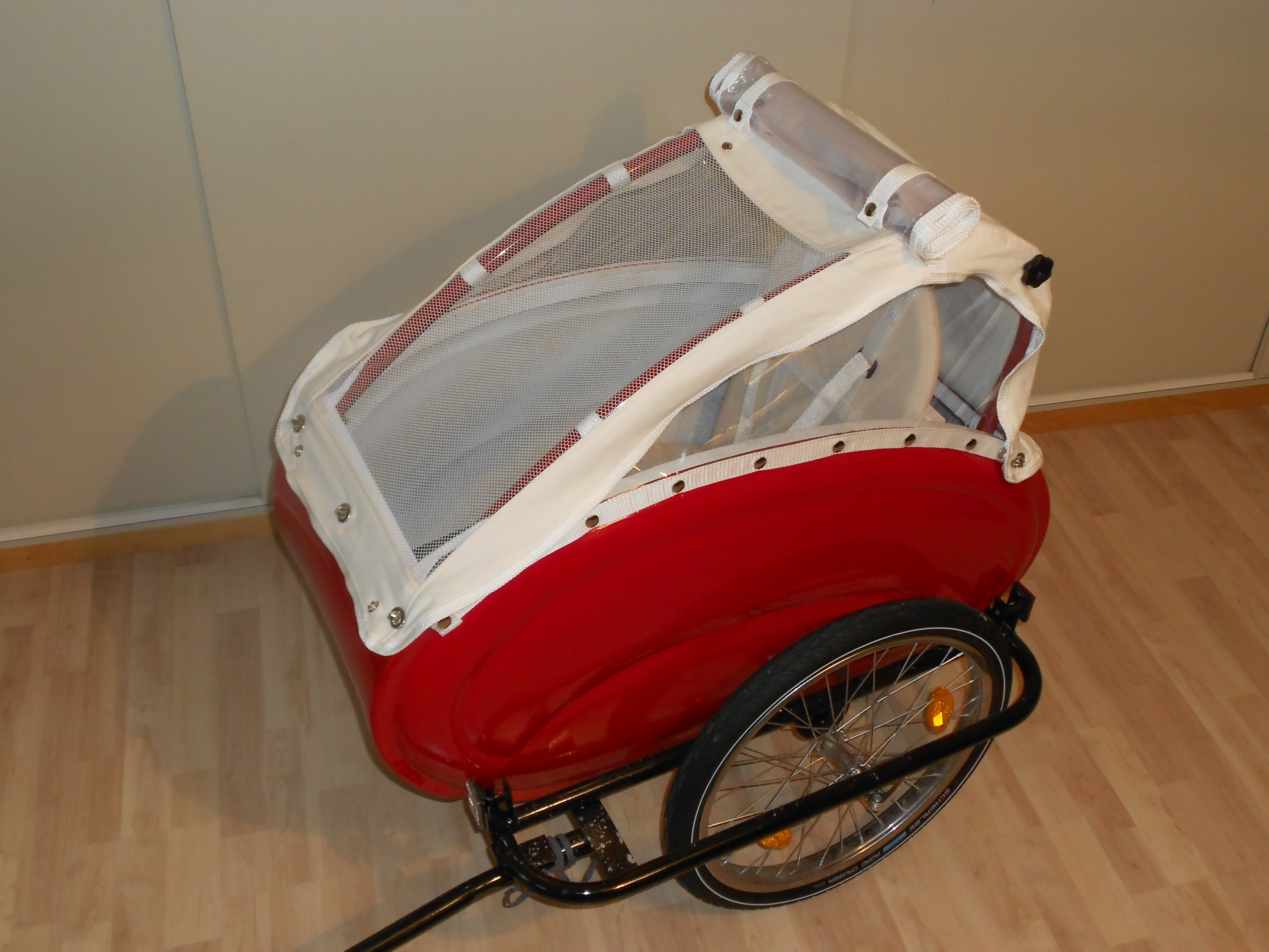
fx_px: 1356
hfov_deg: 50.1
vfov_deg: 38.7
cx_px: 634
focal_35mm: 37
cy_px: 476
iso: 200
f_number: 3.9
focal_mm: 6.7
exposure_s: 1/30
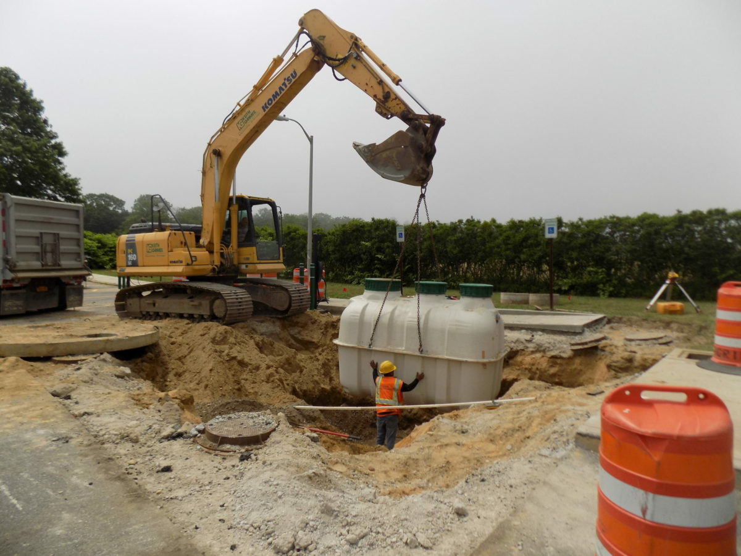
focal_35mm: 23
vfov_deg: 58.9
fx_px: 492
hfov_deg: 73.9
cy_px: 278
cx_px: 370
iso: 80
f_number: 9.9
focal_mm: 4
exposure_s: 1/200
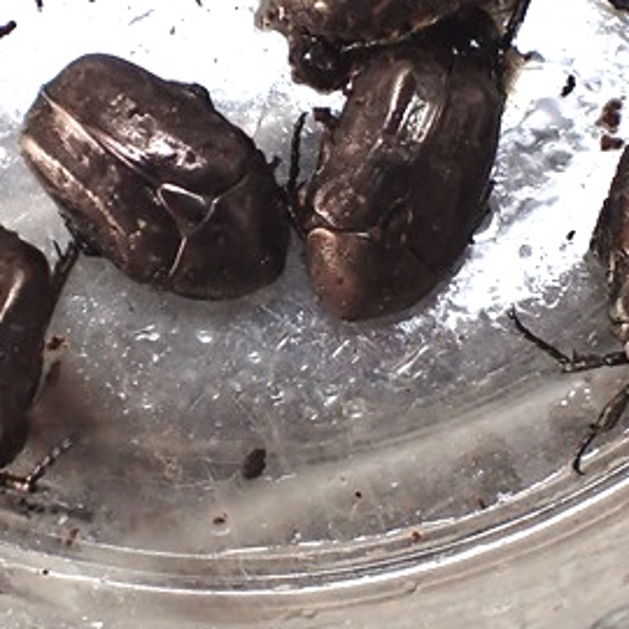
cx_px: 226
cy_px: 195
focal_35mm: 53
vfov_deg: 31.9
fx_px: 1090
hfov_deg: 32.0
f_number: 2.3
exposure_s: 1/125
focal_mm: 5.5
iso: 250
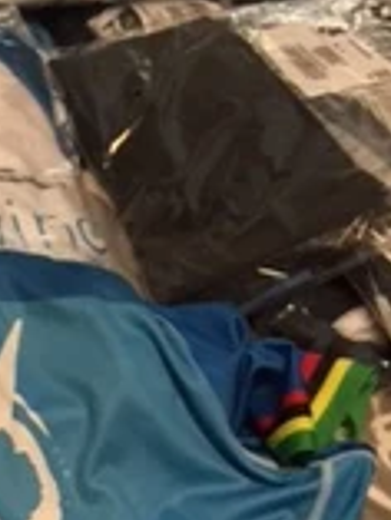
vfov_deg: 16.2
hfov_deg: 11.3
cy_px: 553
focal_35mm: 118
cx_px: -398
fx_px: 1775
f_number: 2.2
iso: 100
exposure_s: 1/15
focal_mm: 4.15
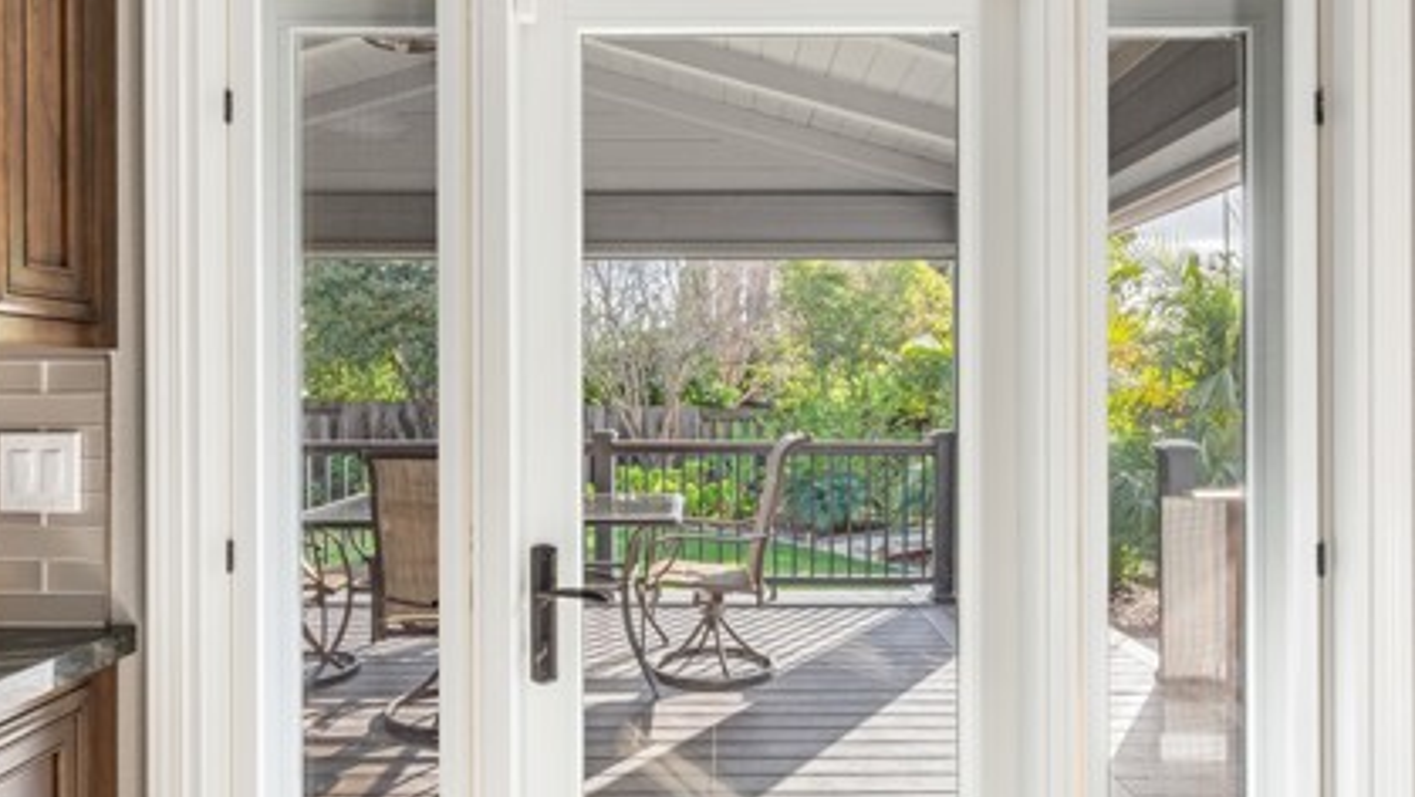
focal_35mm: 24
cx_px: 709
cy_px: 447
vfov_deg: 47.6
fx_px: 901
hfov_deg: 76.3
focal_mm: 15
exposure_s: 1/3
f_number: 9
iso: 100
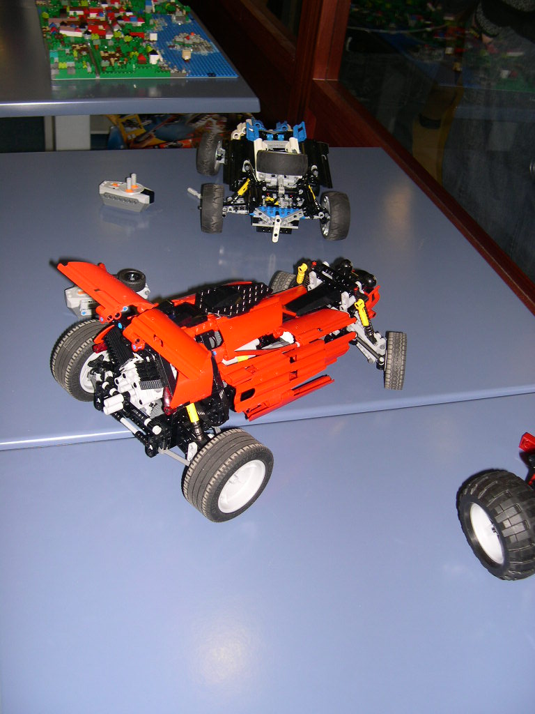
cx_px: 268
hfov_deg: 37.7
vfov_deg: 49.0
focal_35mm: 38
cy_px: 357
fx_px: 783
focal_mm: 8
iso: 100
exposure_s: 1/60
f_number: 2.8
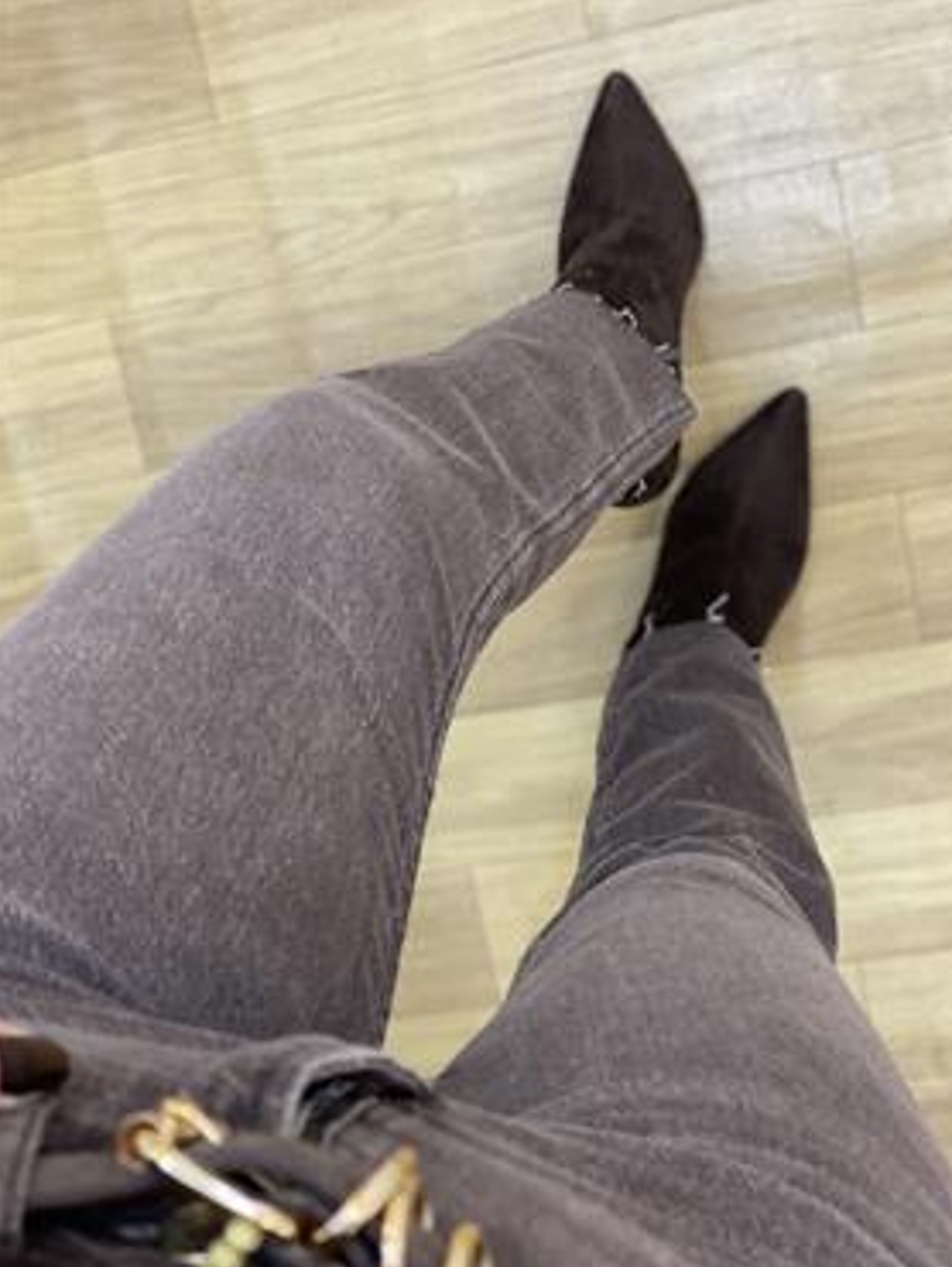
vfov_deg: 33.2
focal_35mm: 58
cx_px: 521
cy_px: 693
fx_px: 2124
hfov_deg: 25.2
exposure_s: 1/50
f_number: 2
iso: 160
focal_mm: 6
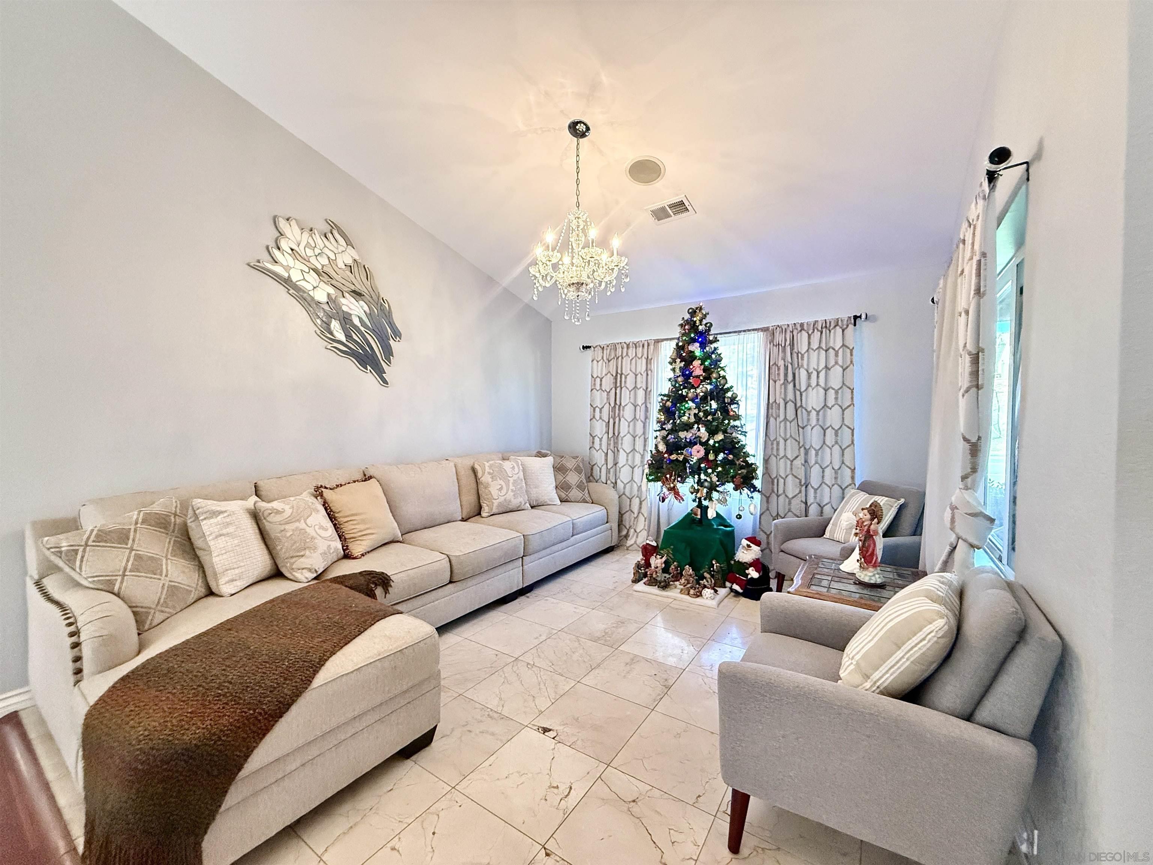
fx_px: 466
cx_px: 576
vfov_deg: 85.7
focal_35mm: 14
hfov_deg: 102.1
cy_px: 432
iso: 640
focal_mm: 2.22
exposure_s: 1/120
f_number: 2.2
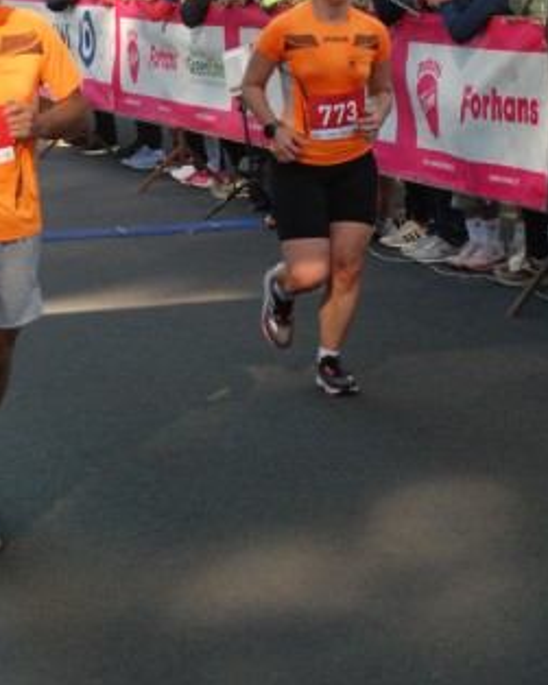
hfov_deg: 11.4
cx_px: 228
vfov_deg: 14.2
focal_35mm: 135
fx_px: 2738
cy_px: 192
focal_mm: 50
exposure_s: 1/400
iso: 1000
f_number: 5
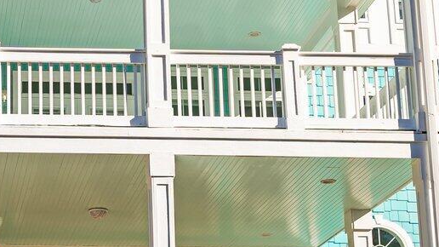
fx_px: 1210
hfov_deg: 19.8
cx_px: -23
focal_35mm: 104
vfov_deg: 11.5
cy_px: 266
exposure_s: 1/800
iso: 160
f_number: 6.3
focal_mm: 25
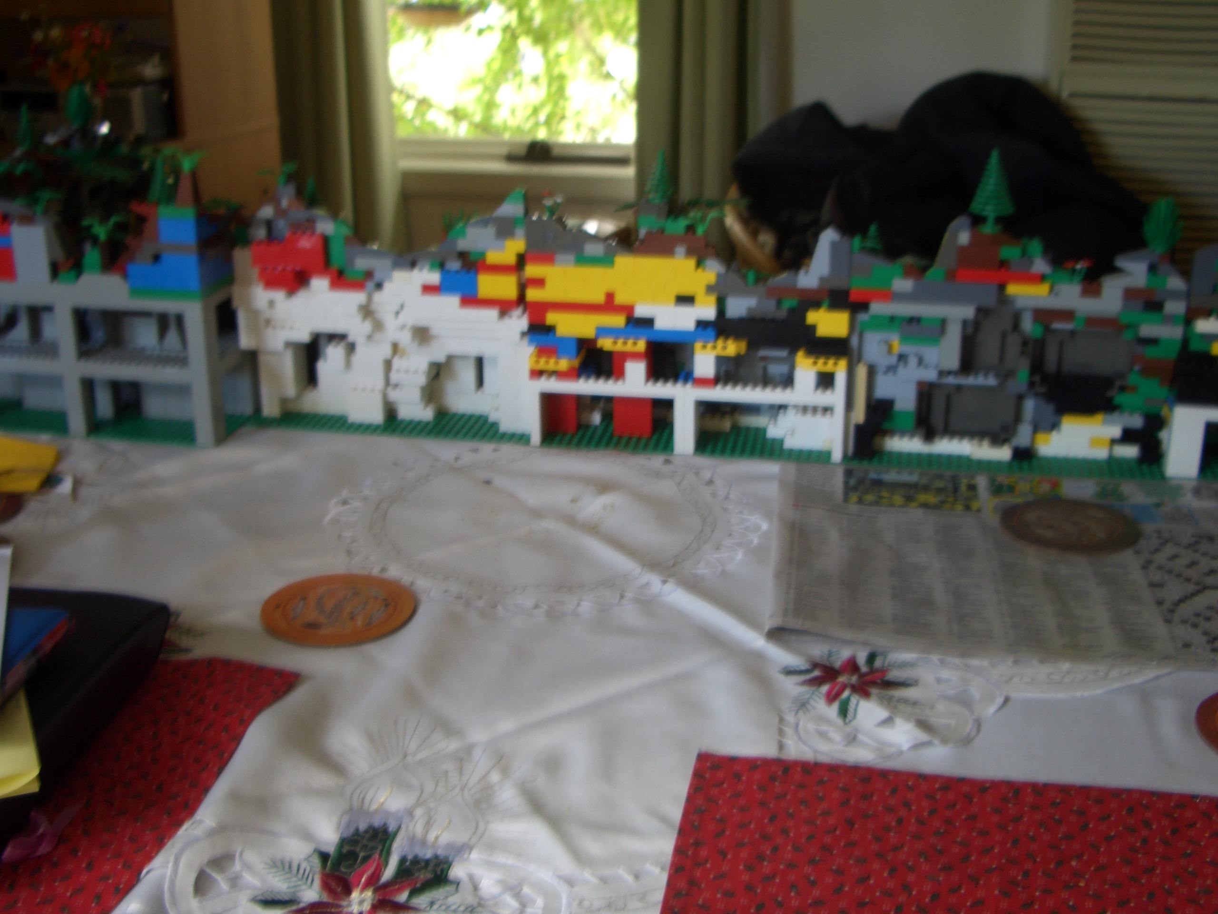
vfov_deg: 35.1
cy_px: 457
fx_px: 1443
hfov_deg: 45.8
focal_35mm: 41
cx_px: 609
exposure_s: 1/13
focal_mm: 6.8
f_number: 2.8
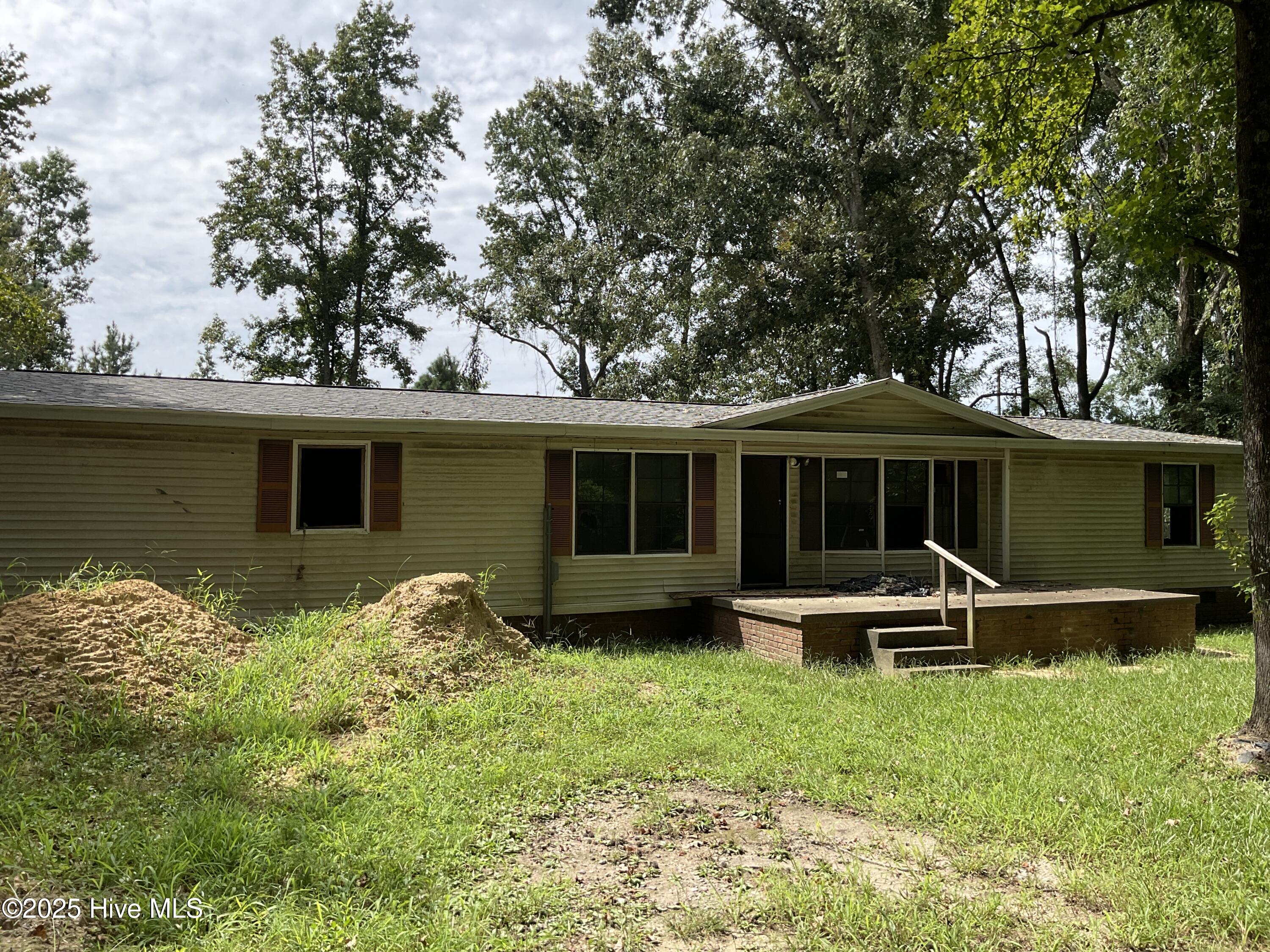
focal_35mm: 29
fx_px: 1064
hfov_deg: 61.7
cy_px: 476
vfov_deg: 48.2
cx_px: 635
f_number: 1.8
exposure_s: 1/1377
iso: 25
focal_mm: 3
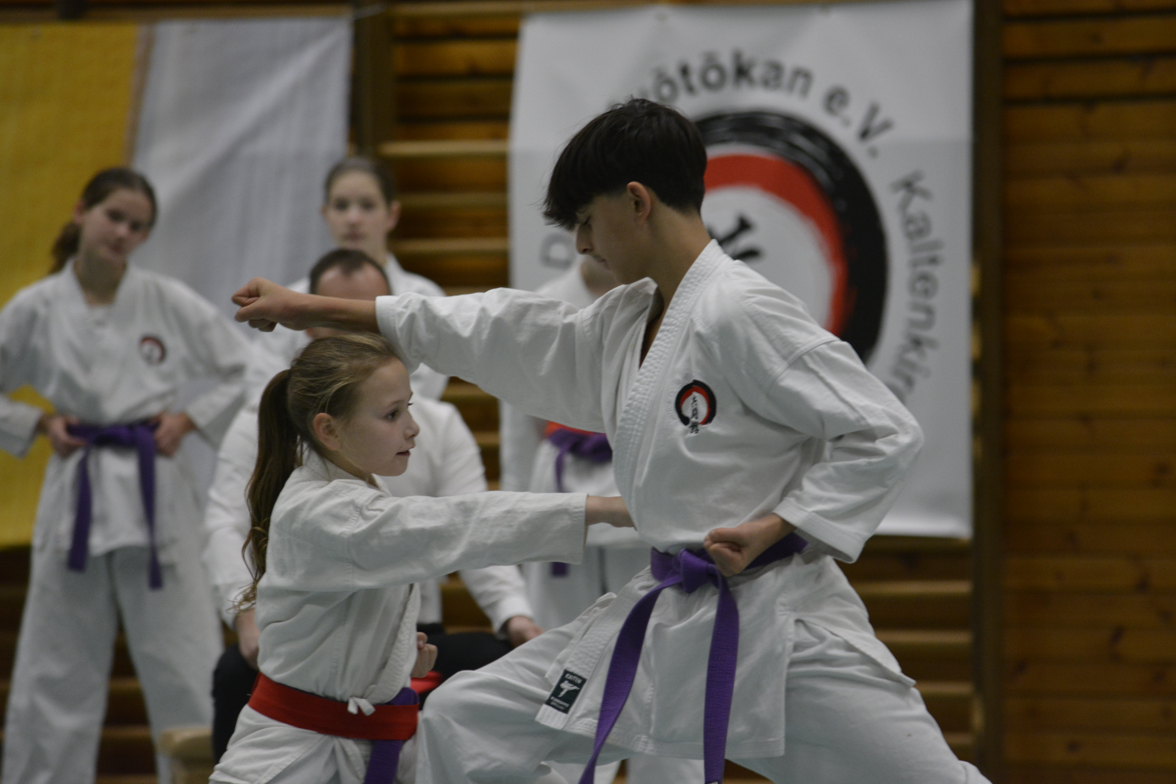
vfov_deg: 4.6
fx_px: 9832
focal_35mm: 301
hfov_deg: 6.8
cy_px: 392
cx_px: 588
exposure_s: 1/100
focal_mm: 200
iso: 1600
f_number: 5
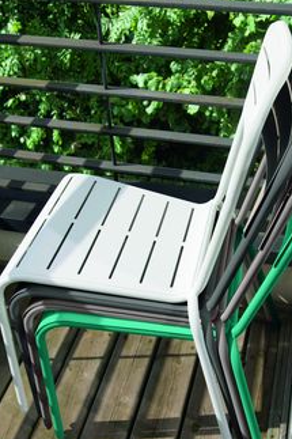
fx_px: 585
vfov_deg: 40.3
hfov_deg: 28.0
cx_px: 172
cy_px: 311
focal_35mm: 48
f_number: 9
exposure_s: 1/160
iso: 100
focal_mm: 31
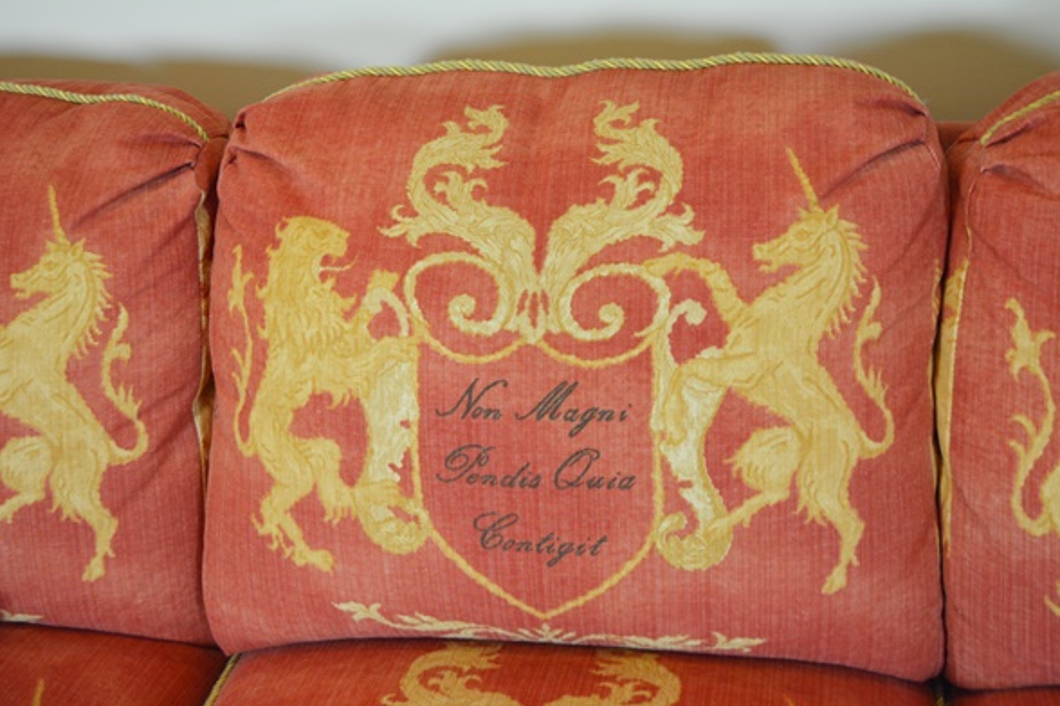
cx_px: 521
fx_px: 1443
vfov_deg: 27.5
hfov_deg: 40.3
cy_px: 357
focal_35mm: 49
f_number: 4.8
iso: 800
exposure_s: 1/30
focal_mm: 32
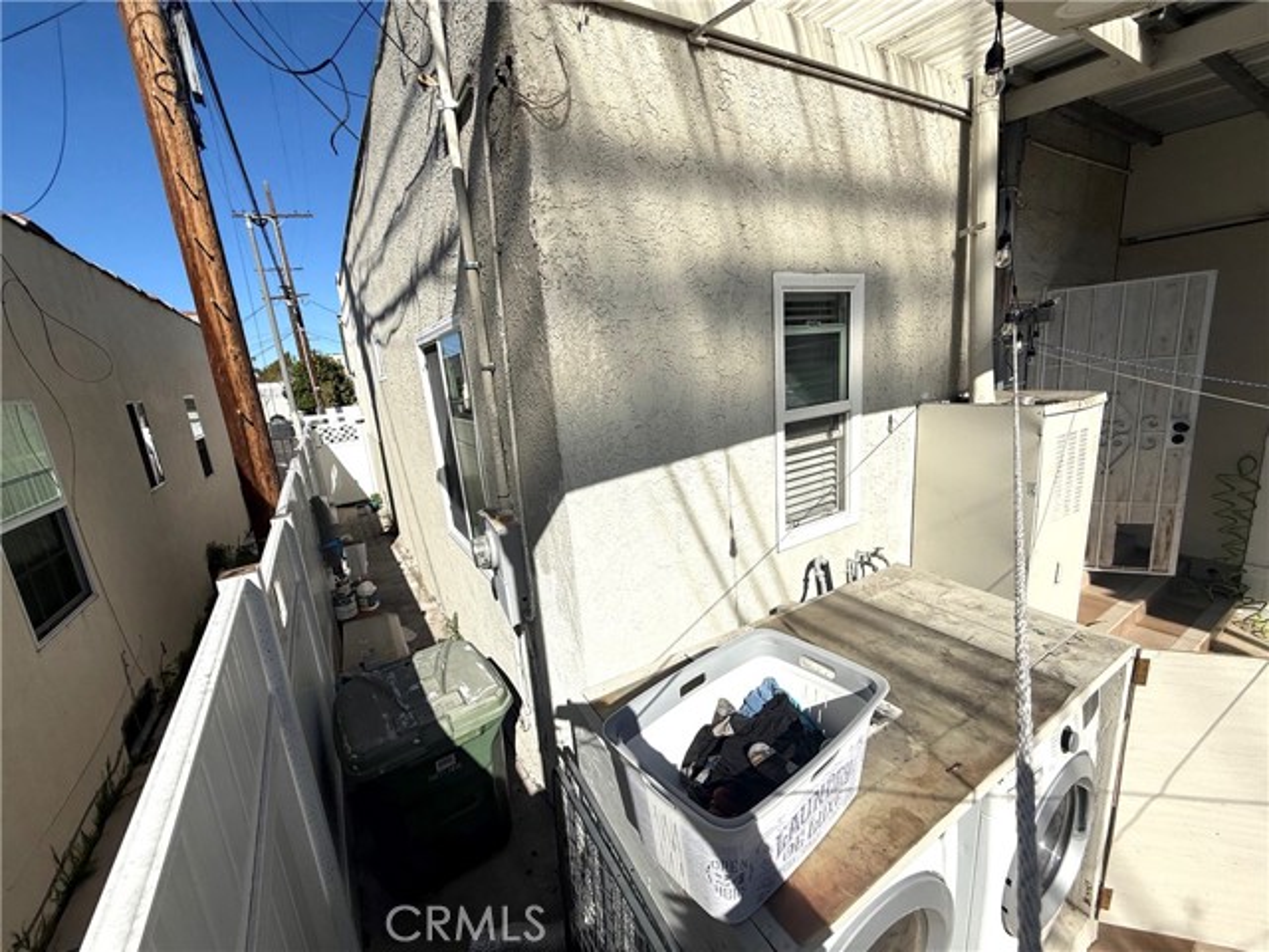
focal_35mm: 14
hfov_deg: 102.1
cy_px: 476
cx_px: 634
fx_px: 513
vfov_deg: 85.7
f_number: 2.2
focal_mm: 2.22
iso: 50
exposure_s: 1/6173
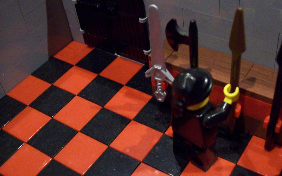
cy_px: 90
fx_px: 369
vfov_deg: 26.9
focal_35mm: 48
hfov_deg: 41.6
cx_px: 172
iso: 200
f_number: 2.7
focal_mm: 6
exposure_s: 1/8
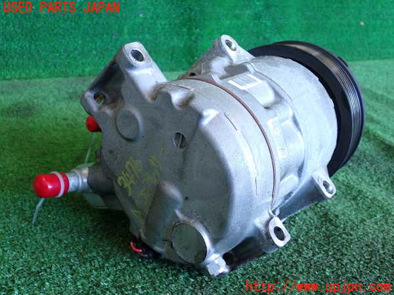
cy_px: 148
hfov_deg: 45.8
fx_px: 467
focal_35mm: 41
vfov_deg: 35.1
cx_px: 197
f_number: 2.8
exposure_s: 1/125
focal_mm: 7.31
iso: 500
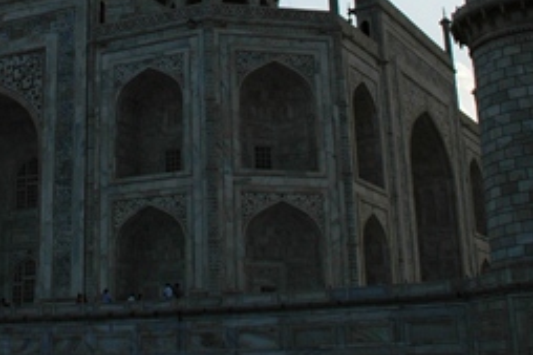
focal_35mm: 68
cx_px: 76
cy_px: -65
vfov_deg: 18.9
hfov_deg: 28.7
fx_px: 1006
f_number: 10
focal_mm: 18
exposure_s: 1/320
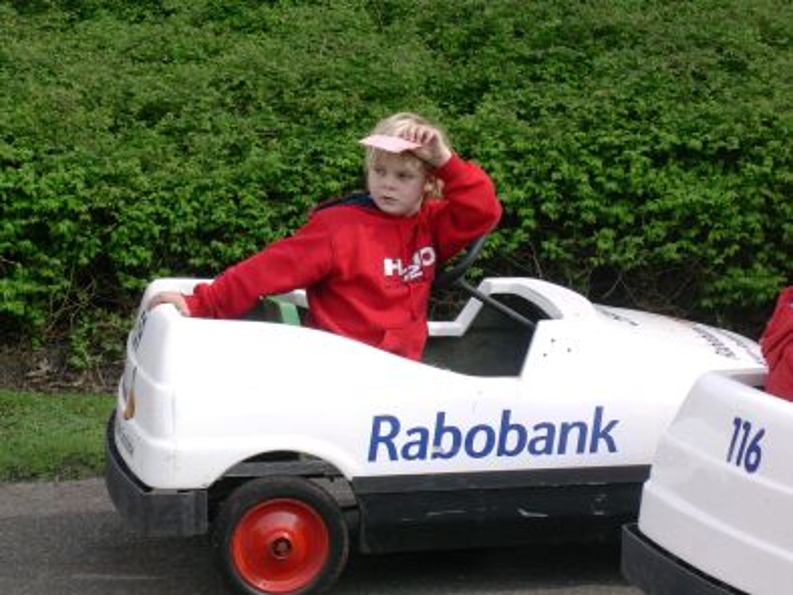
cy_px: 298
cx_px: 396
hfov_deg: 17.7
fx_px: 2544
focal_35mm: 111
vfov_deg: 13.4
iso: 70
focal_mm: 16.8
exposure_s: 1/203
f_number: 4.8
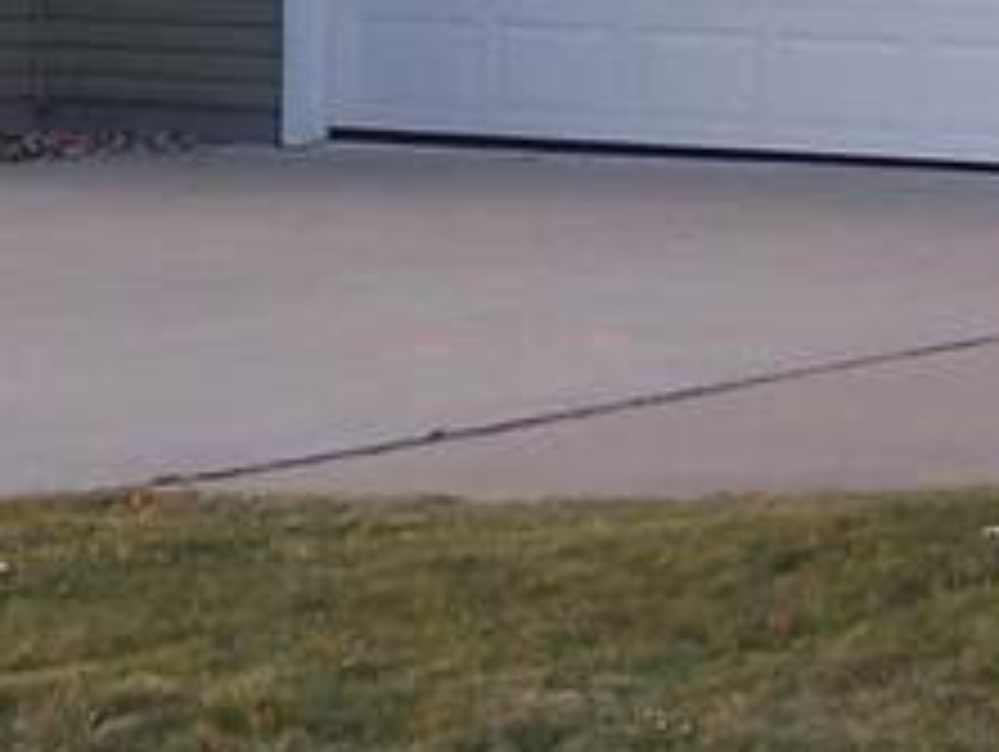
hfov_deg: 8.9
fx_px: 6327
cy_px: -446
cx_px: -234
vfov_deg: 6.7
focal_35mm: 219
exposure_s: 1/125
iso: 80
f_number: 2.8
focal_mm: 6.3
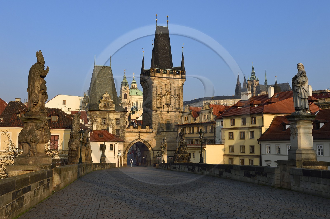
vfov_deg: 31.8
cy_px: 110
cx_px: 165
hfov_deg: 46.4
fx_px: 385
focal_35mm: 42
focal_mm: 42
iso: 400
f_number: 14
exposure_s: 1/200
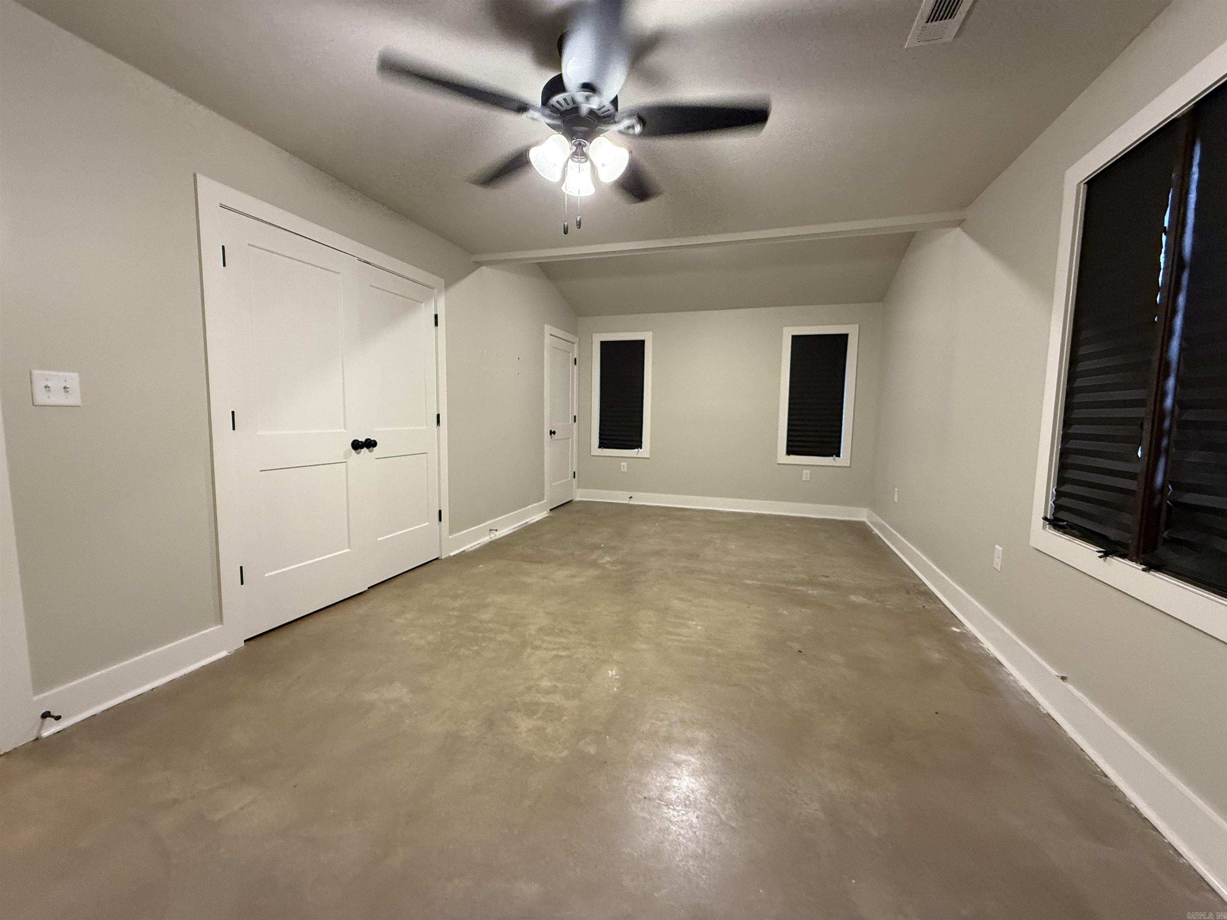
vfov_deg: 85.7
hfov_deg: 102.1
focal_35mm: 14
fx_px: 496
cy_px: 460
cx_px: 614
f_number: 2.2
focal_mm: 2.22
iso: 400
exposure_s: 1/60
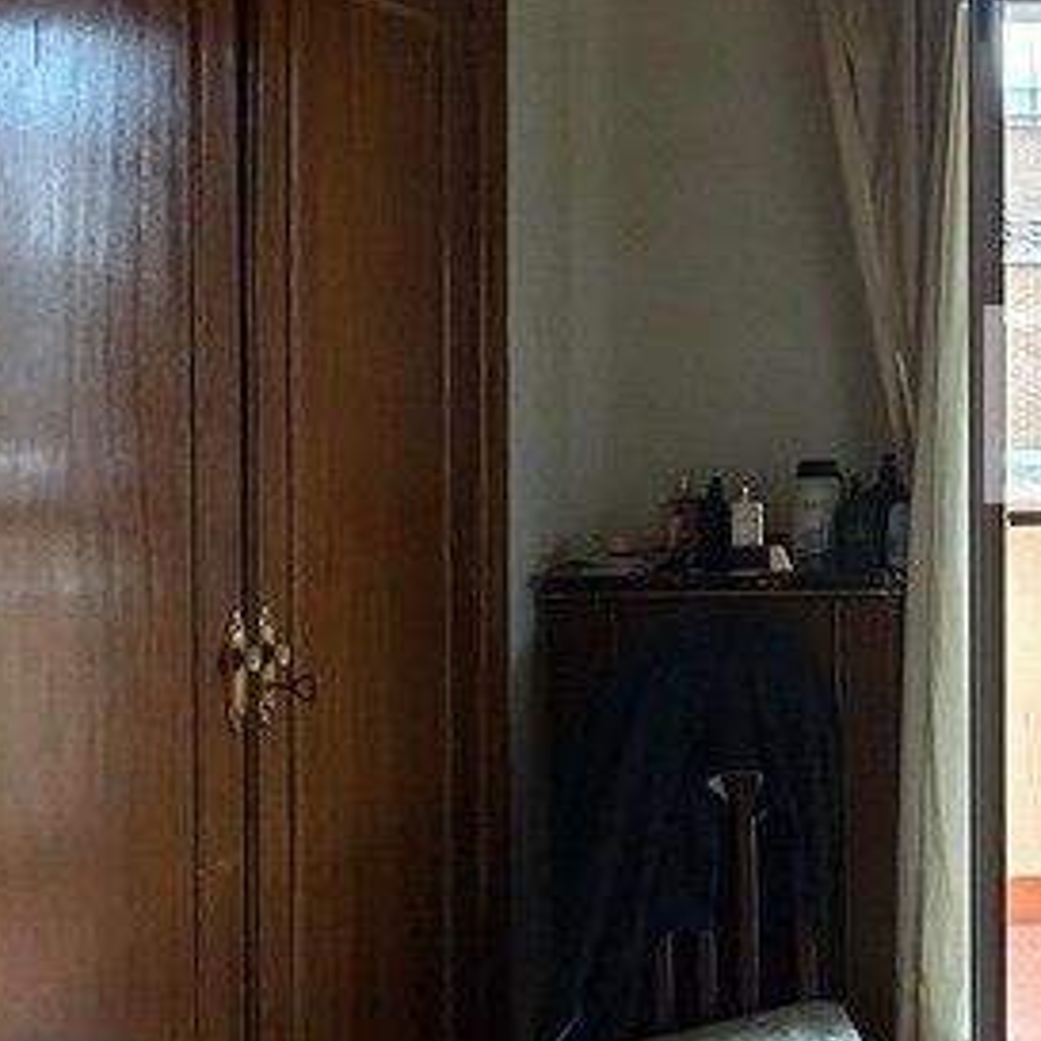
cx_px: 1380
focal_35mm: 58
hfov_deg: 25.2
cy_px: 408
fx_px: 1973
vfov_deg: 29.5
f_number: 2.2
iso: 40
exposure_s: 1/106
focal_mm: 2.22
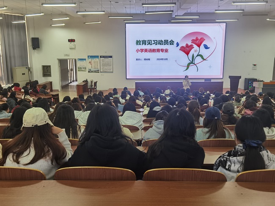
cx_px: 138
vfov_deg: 42.9
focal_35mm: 33
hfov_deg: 55.4
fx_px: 262
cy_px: 103
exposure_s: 1/100
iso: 64
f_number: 1.9
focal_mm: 6.71
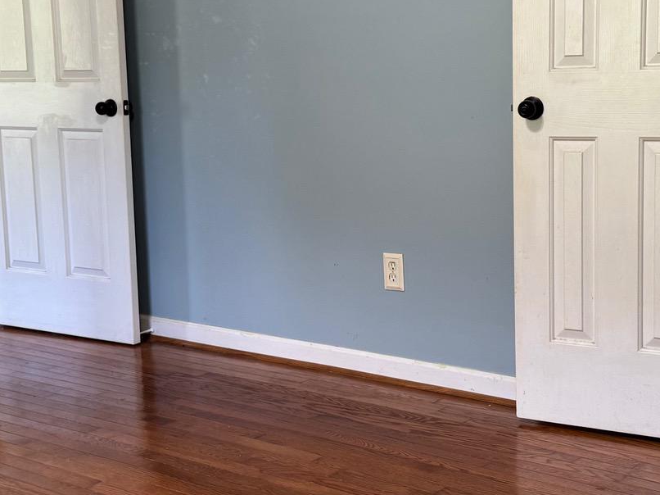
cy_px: 220
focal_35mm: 61
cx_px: 340
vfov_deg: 24.0
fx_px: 1163
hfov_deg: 31.7
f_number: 1.78
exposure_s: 1/60
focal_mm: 6.76
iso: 125
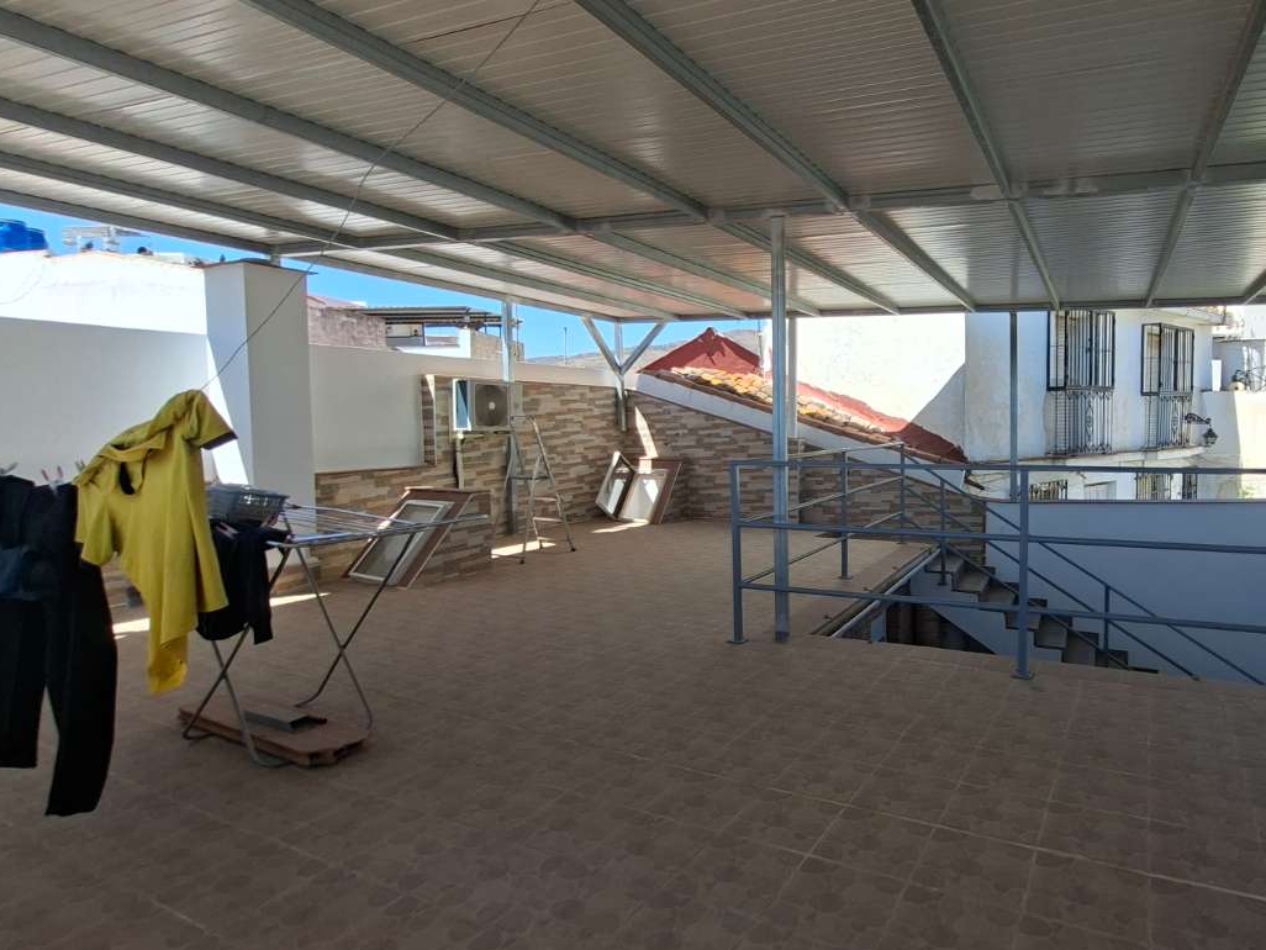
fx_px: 695
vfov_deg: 68.7
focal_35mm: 19
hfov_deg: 82.6
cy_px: 457
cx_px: 809
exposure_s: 1/613
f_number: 2.2
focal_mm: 1.74
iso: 40
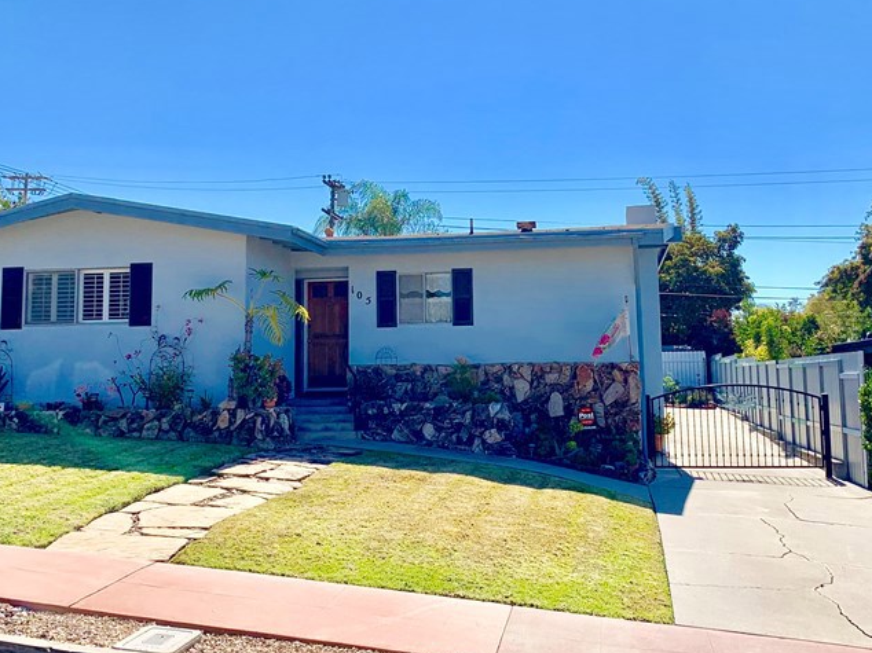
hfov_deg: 44.8
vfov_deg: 34.2
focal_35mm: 42
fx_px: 1058
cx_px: 454
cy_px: 265
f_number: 1.8
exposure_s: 1/4098
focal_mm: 4.25
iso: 25
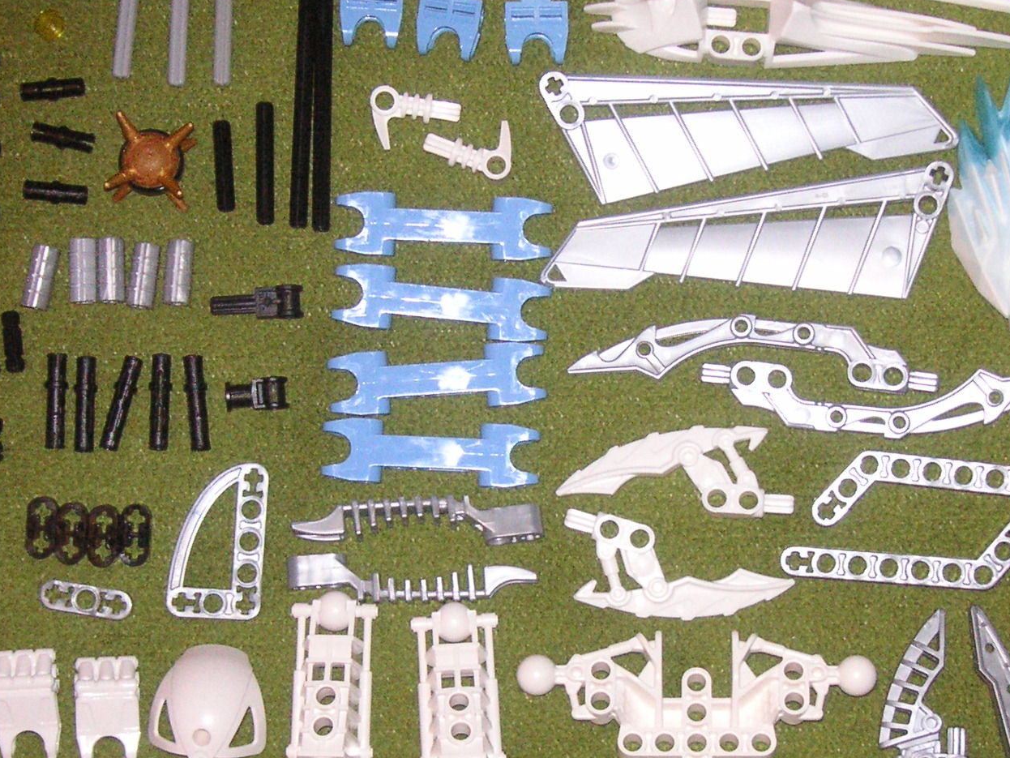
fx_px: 2218
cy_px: 486
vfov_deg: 19.3
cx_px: 633
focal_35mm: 76
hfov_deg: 25.6
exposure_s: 1/45
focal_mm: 6.1
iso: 160
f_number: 2.8
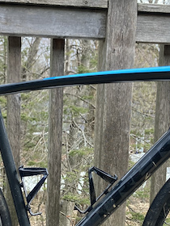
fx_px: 524
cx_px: 70
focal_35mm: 80
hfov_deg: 18.4
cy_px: 190
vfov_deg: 23.9
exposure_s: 1/315
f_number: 1.8
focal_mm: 3.99
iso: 20
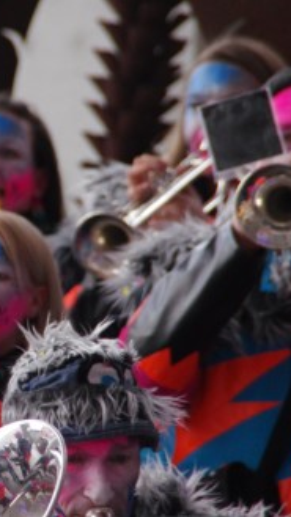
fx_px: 6545
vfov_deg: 4.5
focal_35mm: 477
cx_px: -33
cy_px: 258
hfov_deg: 2.5
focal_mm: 200
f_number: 6.3
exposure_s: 1/200
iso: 3200
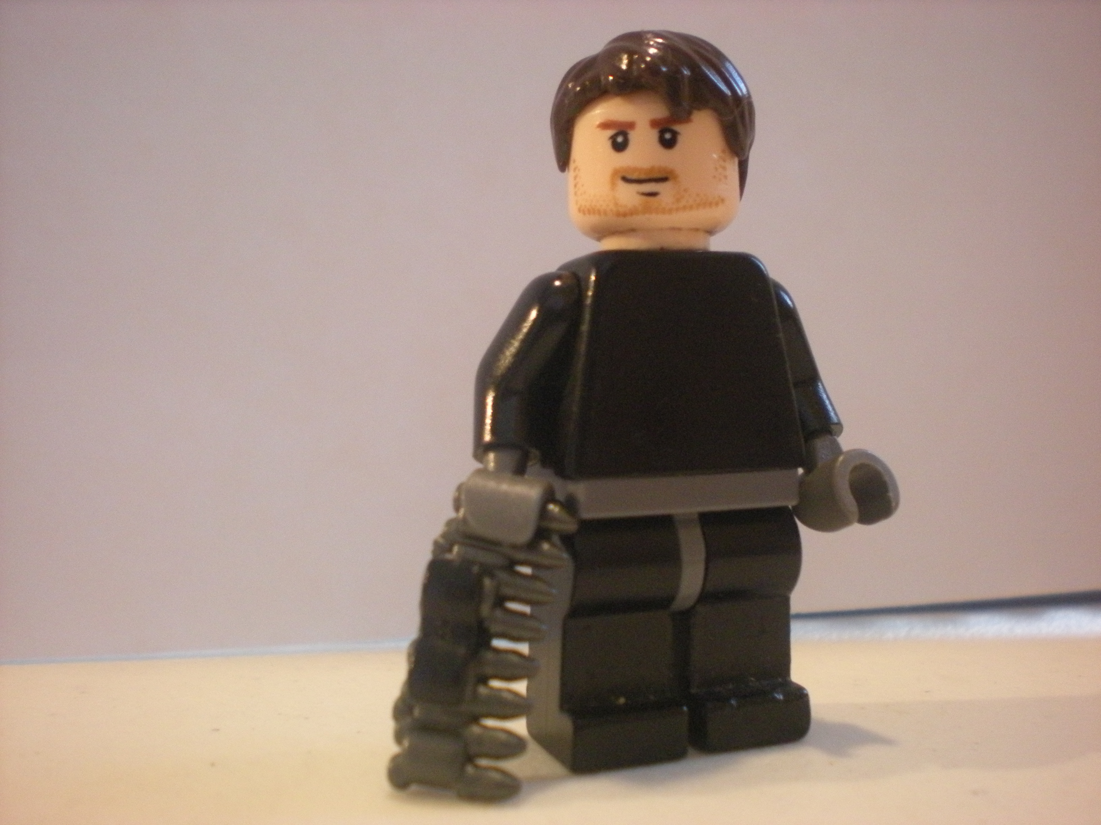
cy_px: 412
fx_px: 1209
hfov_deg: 49.0
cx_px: 550
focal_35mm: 38
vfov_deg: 37.7
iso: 400
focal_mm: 6.3
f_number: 3.1
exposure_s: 1/16.4
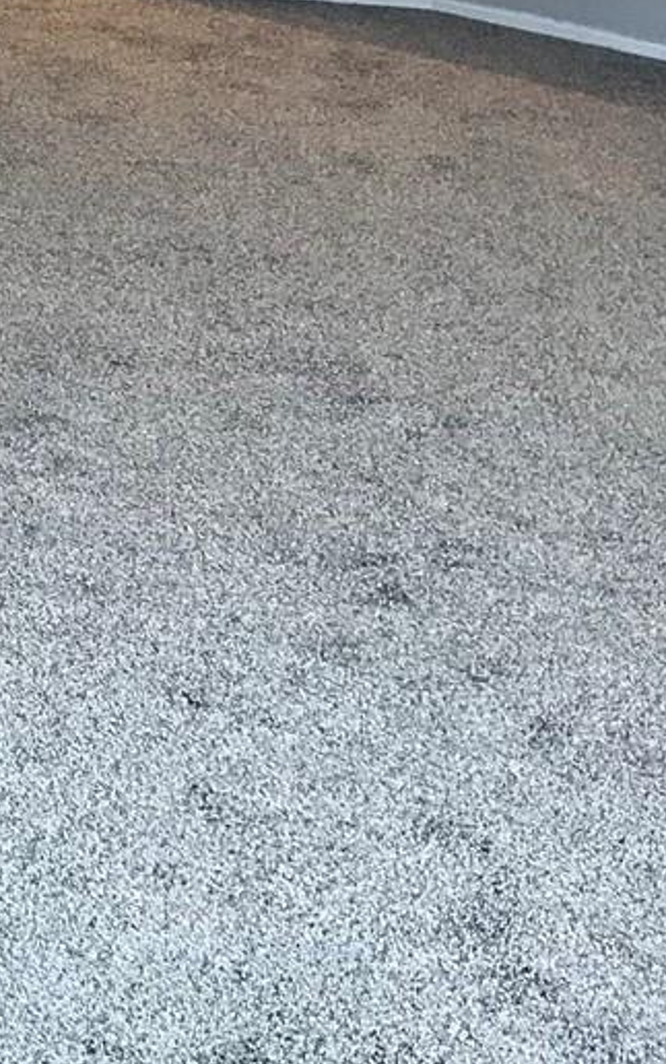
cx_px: -320
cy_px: 91
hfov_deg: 13.4
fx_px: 2669
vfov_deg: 22.0
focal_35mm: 92
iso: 40
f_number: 1.8
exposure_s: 1/30
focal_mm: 3.99
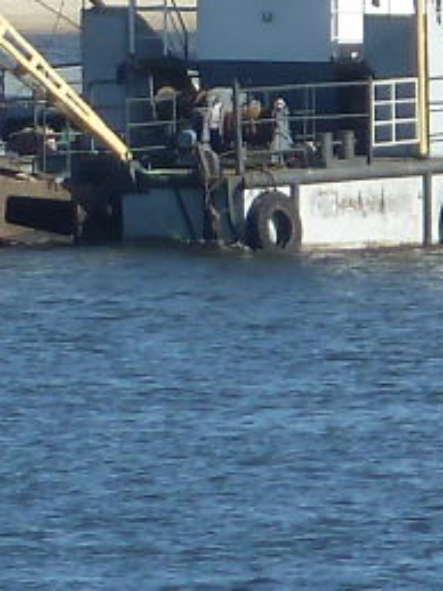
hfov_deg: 0.8
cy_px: -79
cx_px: 532
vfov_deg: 1.0
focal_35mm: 1928
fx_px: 32925
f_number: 4.9
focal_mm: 49.2
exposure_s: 1/250
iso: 80
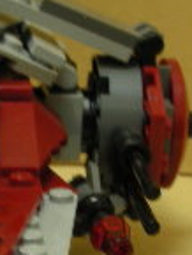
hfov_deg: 9.5
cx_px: -69
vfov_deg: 12.7
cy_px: 223
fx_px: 1137
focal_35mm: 154
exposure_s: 1/4
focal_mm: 5.8
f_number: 3
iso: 78
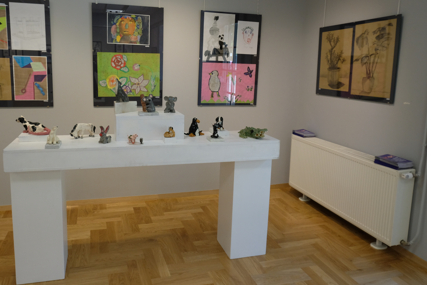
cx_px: 190
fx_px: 344
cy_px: 114
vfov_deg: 44.8
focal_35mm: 29
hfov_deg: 63.5
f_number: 5.6
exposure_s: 1/125
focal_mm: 15
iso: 1000
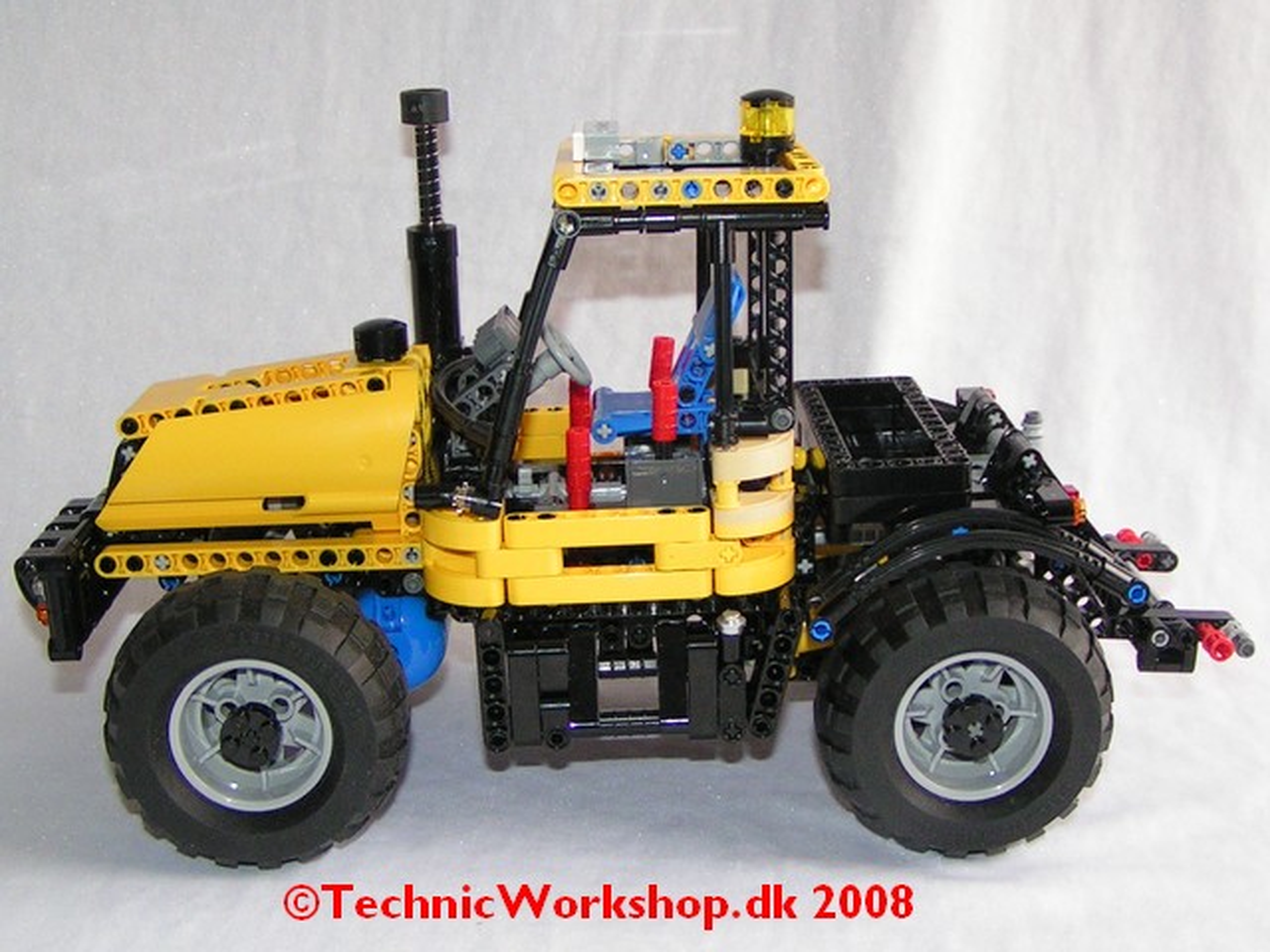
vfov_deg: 37.7
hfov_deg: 49.0
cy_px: 476
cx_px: 635
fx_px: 1394
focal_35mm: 38
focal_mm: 5.8
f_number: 2.8
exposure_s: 1/40
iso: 160
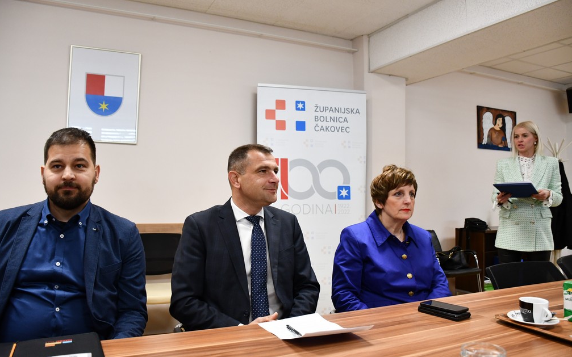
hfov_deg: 66.5
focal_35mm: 28
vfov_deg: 44.5
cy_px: 166
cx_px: 284
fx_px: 436
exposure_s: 1/125
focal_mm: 18
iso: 1400
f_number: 3.5
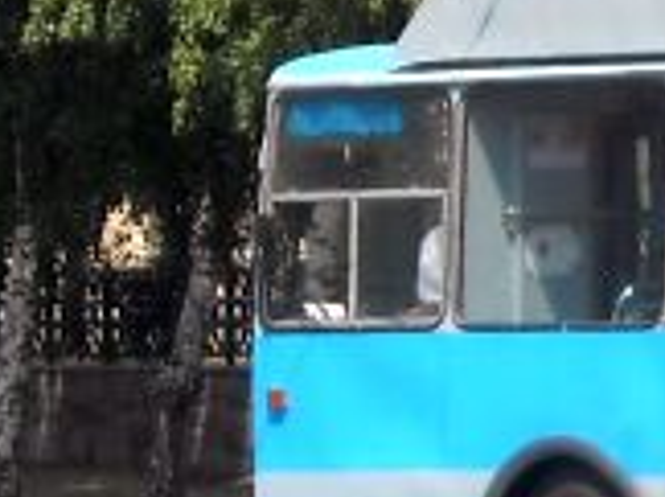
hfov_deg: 3.0
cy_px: 263
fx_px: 12449
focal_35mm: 649
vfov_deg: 2.3
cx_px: 1404
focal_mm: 17.1
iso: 64
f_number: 4.7
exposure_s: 1/402
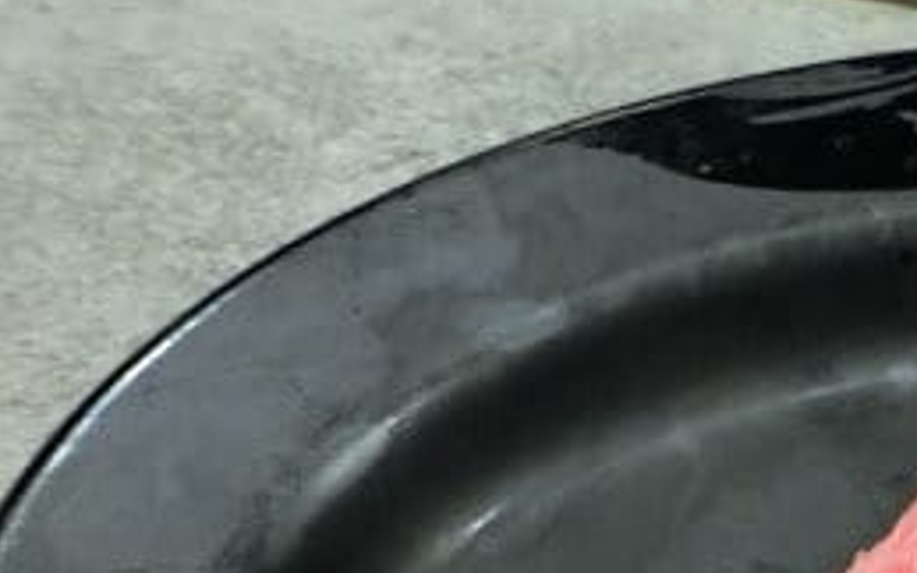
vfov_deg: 15.0
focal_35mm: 82
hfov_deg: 22.2
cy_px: 792
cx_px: 1243
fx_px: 2050
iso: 200
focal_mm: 5.4
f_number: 2.8
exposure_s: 1/125
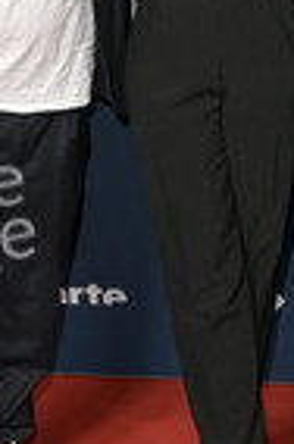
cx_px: 216
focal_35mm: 127
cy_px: 84
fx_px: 1563
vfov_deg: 16.0
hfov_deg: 10.7
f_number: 6.3
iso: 1600
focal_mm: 45
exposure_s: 1/200
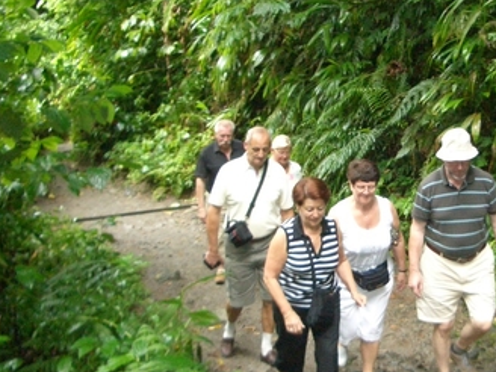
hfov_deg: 29.7
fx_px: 917
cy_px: 206
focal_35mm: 64
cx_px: 381
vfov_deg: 22.9
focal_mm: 5.8
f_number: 2.6
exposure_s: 1/100
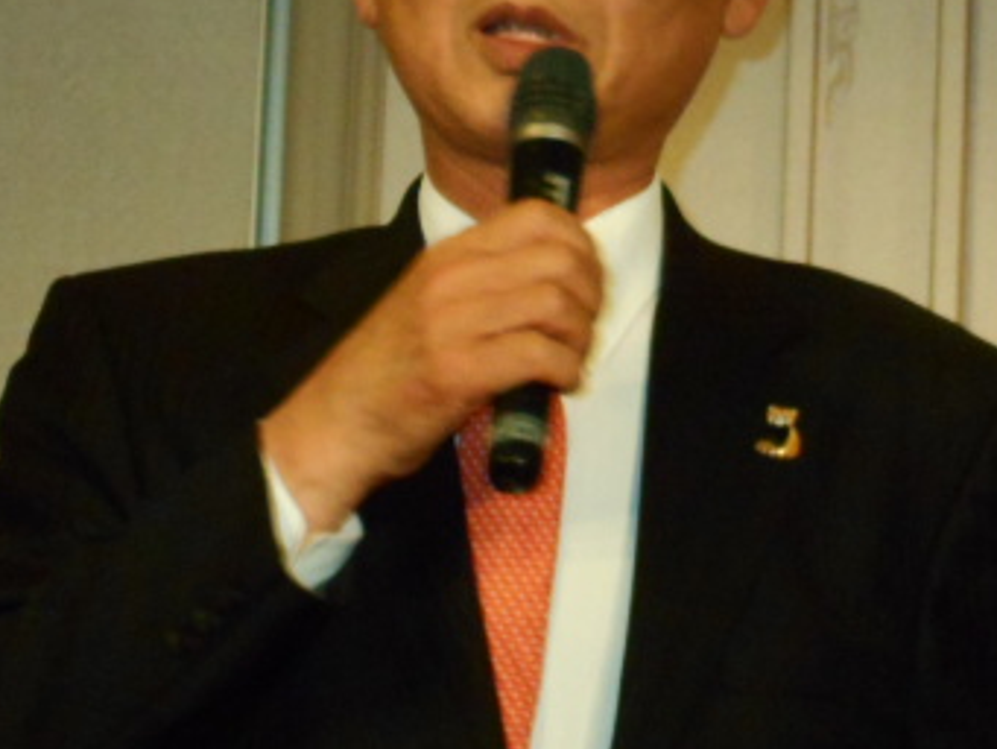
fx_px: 7030
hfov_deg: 8.1
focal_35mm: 244
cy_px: 170
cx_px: 532
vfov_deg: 6.1
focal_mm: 23
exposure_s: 1/60
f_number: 6.5
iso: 800
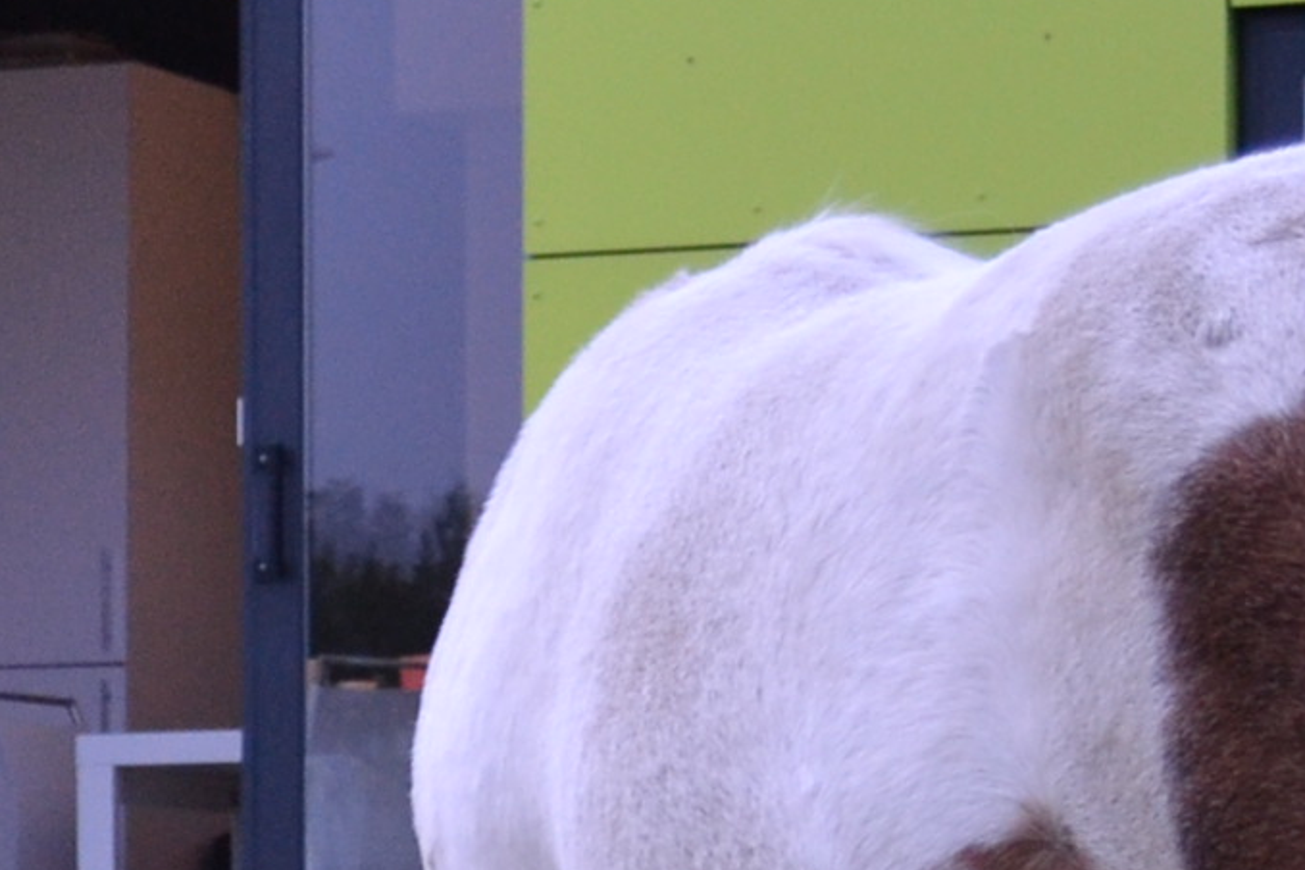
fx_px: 7757
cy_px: 1249
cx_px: -1203
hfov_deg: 9.1
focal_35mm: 214
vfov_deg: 6.3
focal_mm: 28
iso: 720
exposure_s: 1/60
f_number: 4.5
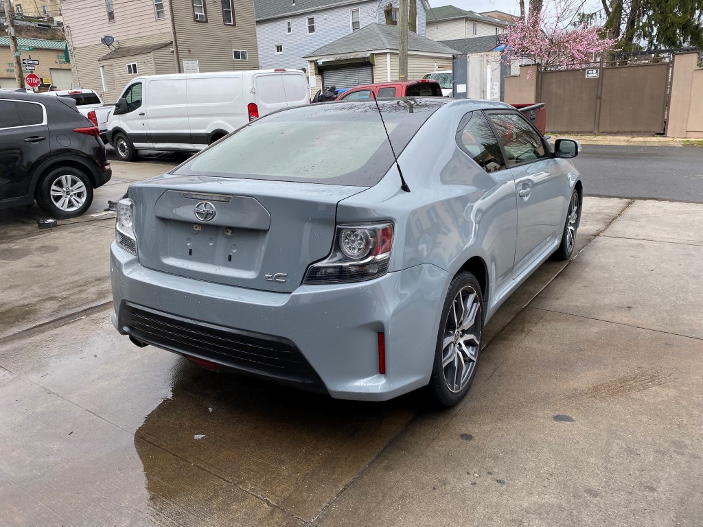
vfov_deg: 53.1
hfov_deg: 67.3
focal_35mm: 26
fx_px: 528
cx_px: 352
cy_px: 264
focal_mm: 4.25
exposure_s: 1/724
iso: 32
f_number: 1.8
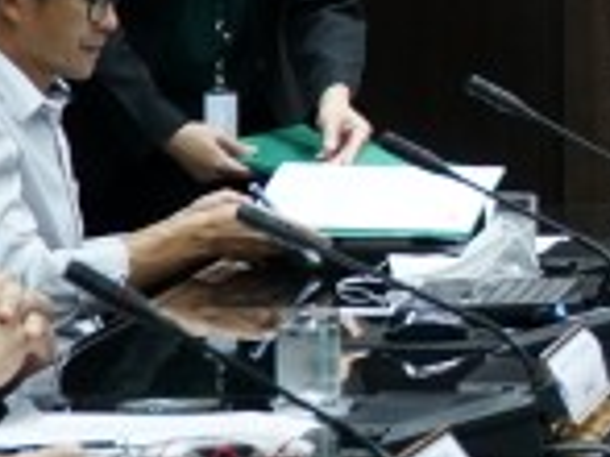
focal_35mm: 269
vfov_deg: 5.5
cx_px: 1199
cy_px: -46
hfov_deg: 7.1
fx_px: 4736
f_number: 4
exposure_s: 1/100
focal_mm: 38
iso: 1600
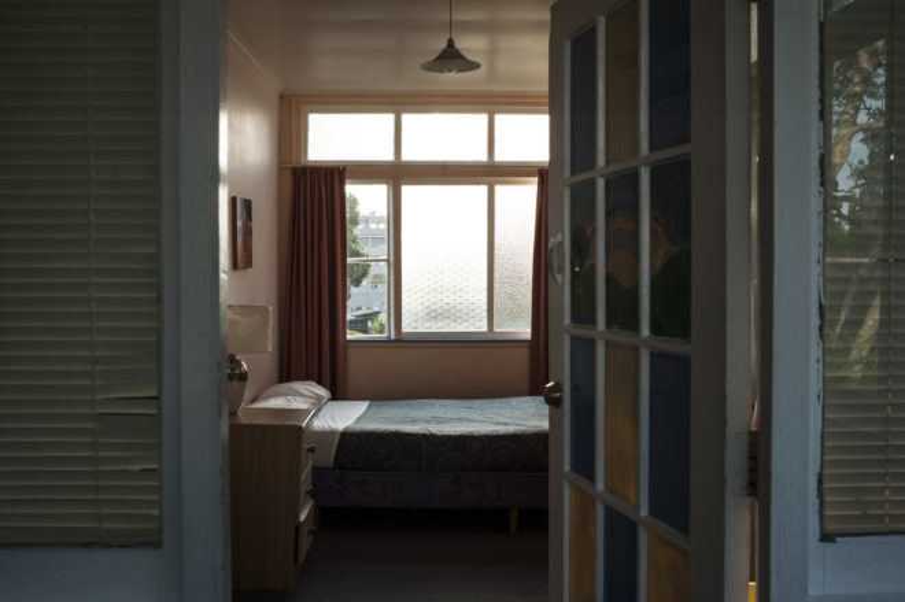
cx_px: 452
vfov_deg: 37.8
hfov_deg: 54.5
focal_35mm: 35
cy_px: 301
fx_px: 879
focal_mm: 35
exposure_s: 1/160
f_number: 7.1
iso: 200
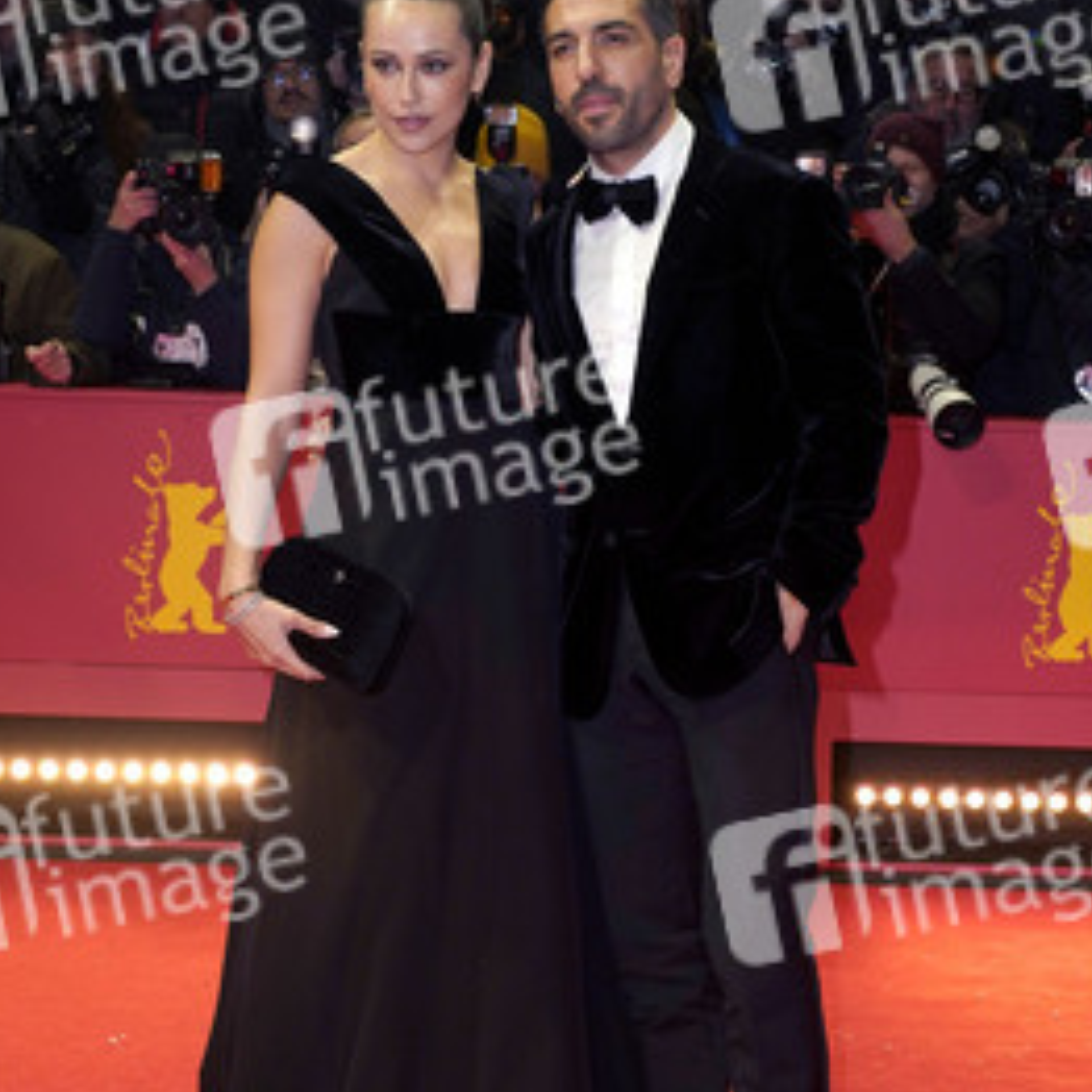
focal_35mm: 61
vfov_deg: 28.1
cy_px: 659
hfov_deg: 28.2
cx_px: 546
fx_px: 2177
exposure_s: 1/160
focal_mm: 47
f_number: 5.6
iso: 640
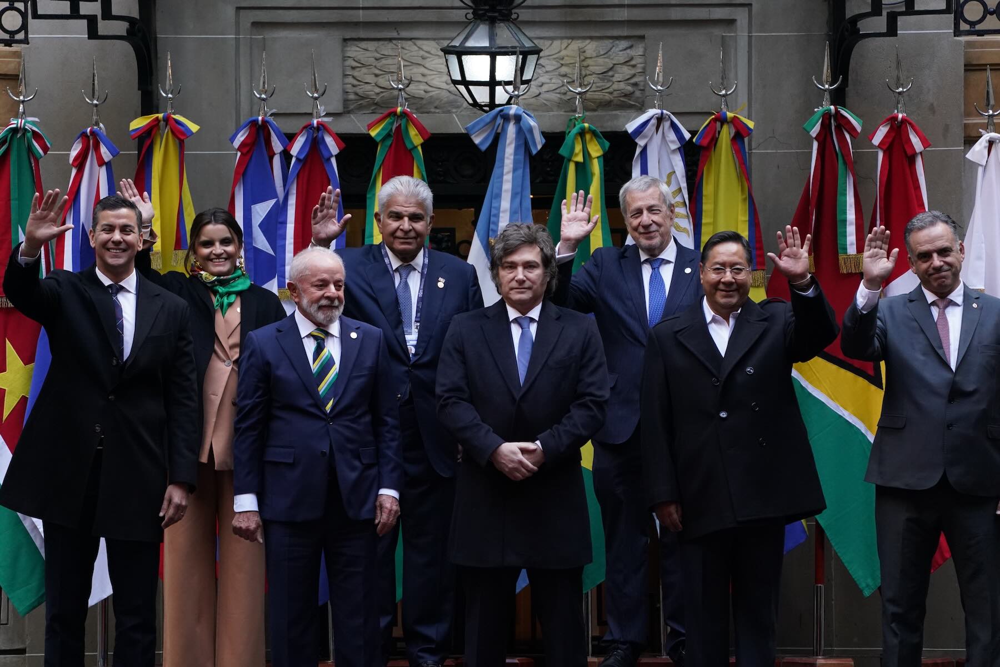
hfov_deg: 6.0
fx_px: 9499
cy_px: 334
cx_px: 500
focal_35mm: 342
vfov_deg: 4.0
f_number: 5.6
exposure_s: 1/400
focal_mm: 342
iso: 3200
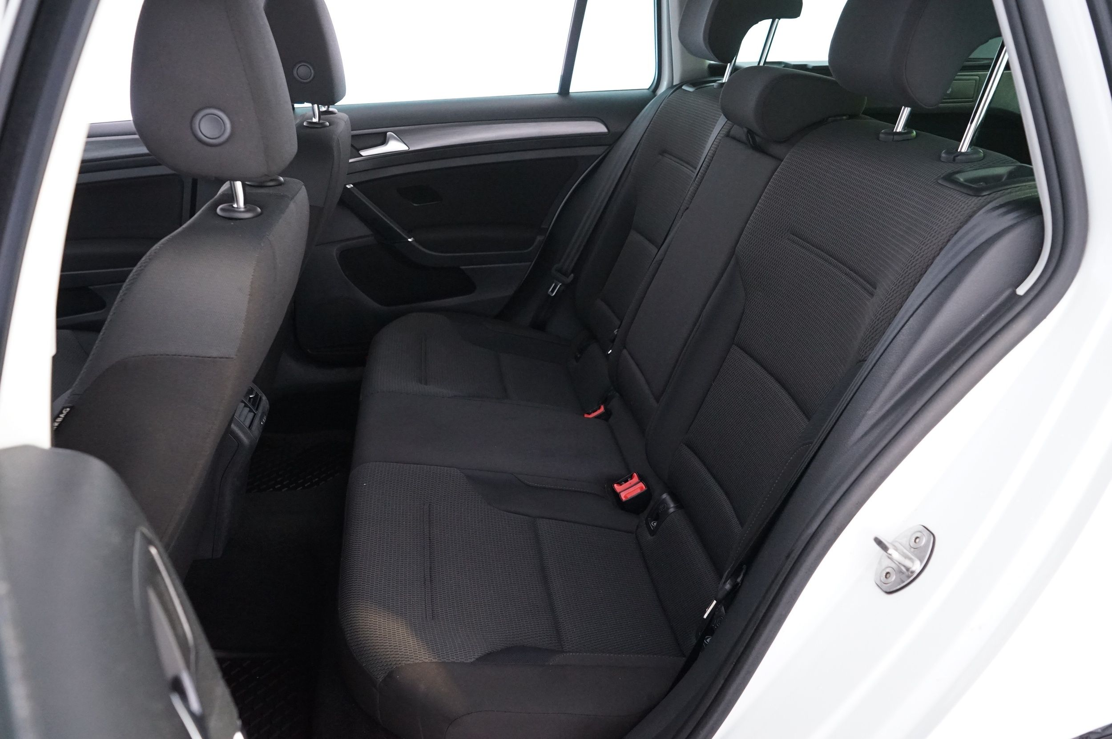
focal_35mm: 28
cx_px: 556
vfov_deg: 46.3
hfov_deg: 65.5
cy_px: 370
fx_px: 864
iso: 4000
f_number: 6.3
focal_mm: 28
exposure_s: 1/10
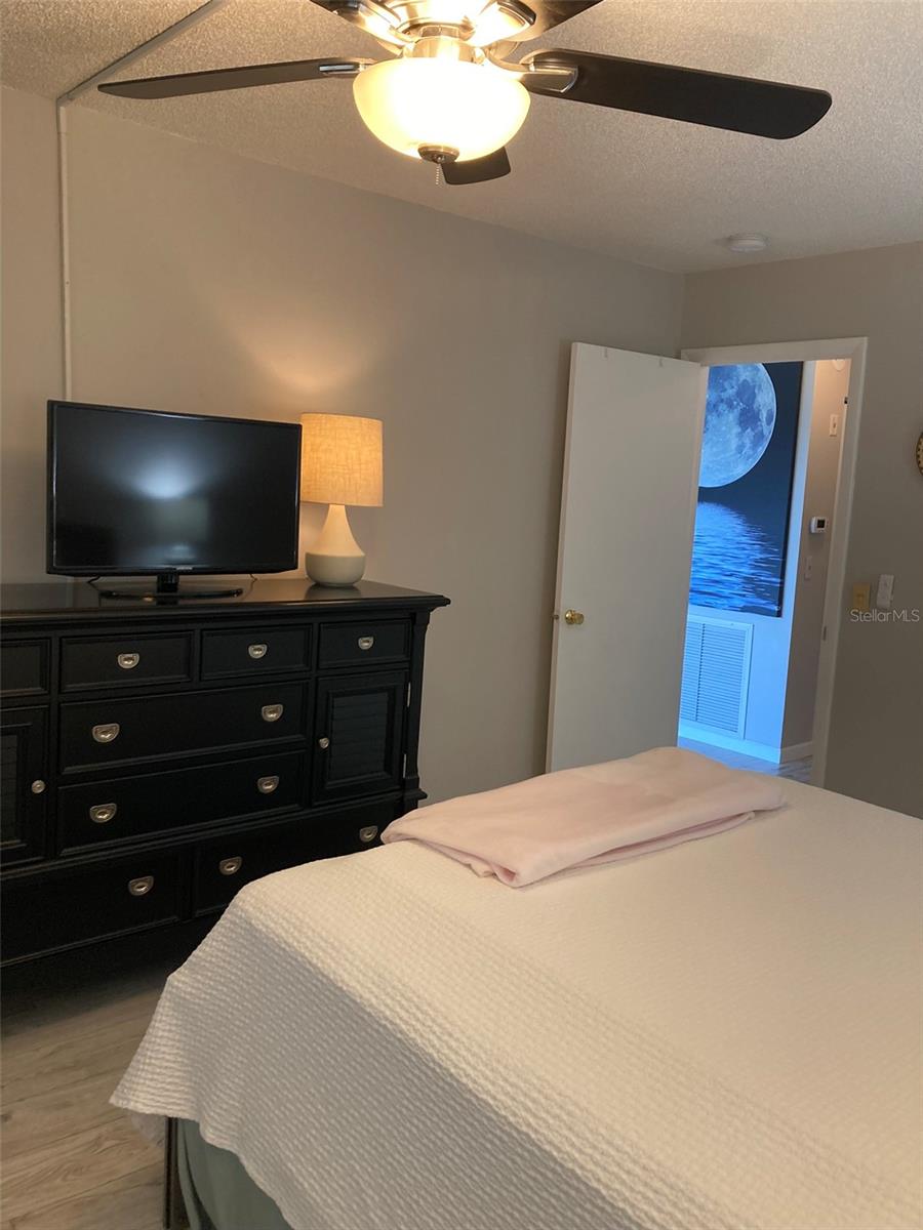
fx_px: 995
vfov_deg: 63.4
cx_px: 462
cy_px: 615
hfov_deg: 49.7
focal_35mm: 28
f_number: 1.8
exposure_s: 1/60
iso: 125
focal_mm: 3.99
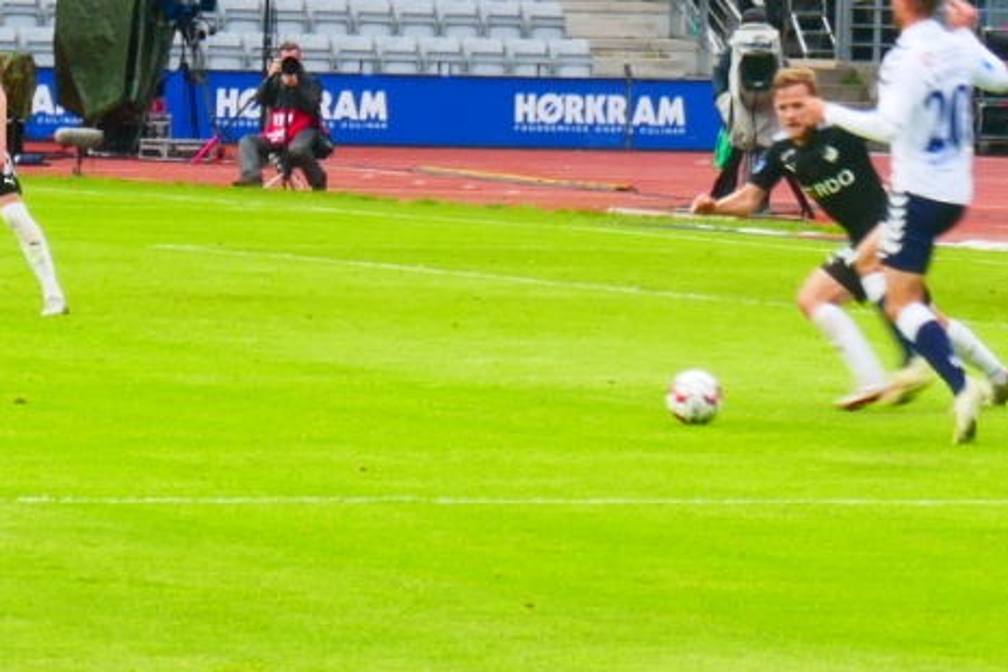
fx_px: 10779
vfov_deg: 3.6
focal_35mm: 385
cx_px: 1266
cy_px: -197
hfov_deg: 5.3
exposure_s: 1/125
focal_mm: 40.7
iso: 250
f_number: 5.4
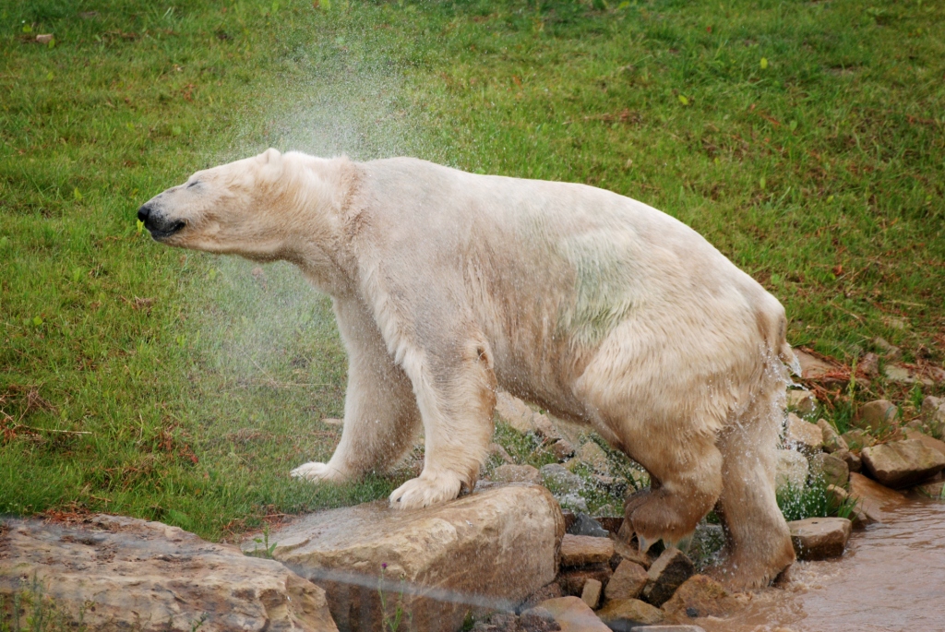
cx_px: 472
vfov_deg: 4.2
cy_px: 316
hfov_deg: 6.2
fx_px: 8671
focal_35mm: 330
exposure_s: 1/500
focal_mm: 220
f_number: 5.3
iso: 360
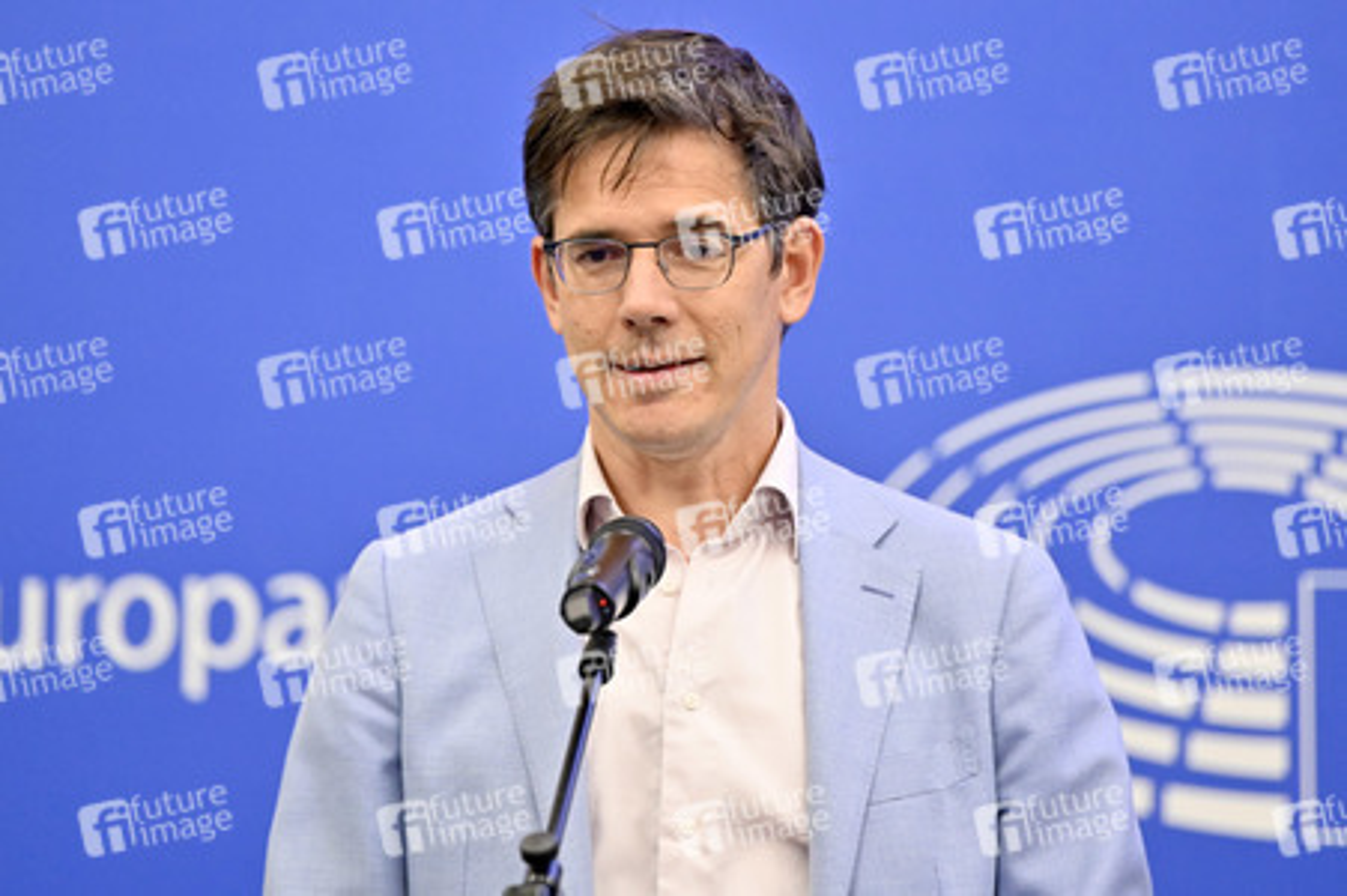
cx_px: 674
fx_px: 6169
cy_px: 448
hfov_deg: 12.5
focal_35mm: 165
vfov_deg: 8.3
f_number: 2.8
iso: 5000
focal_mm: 165
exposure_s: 1/640
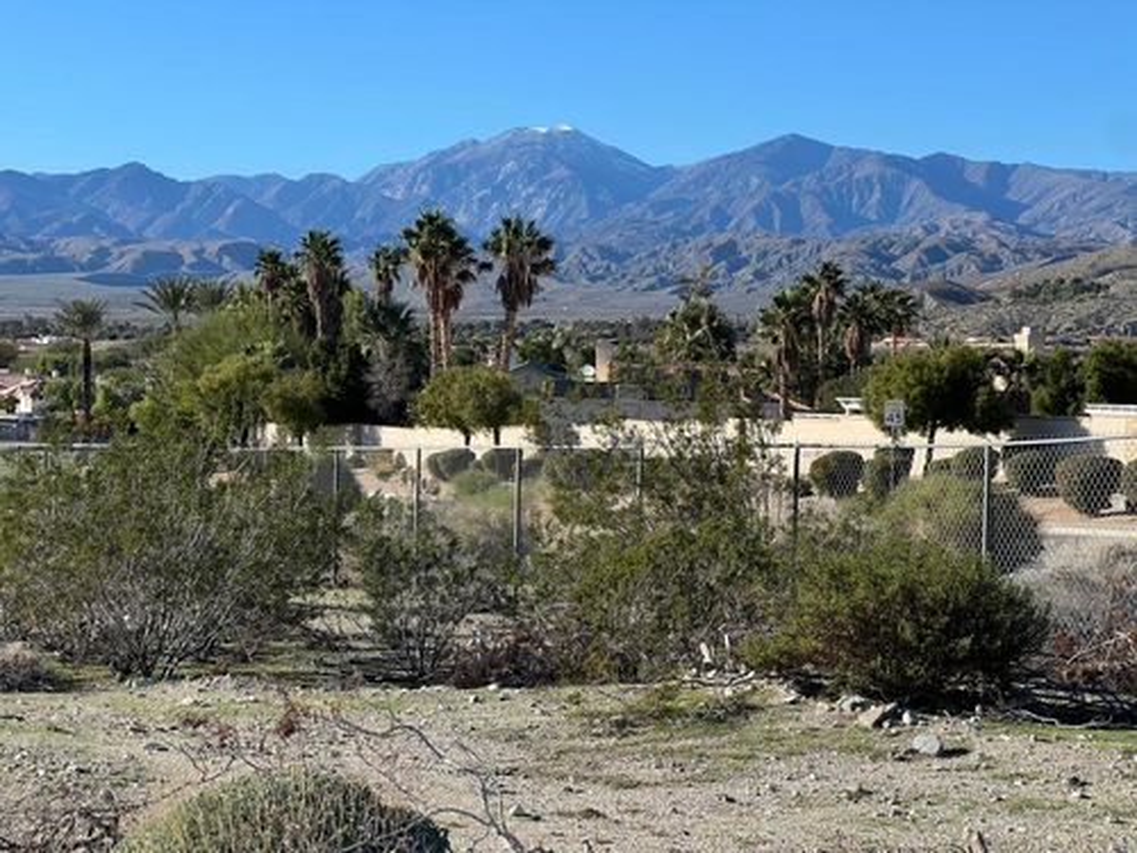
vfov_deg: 19.1
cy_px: 426
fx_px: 2529
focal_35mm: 77
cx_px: 568
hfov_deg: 25.3
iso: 32
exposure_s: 1/589
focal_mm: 9
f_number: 2.8
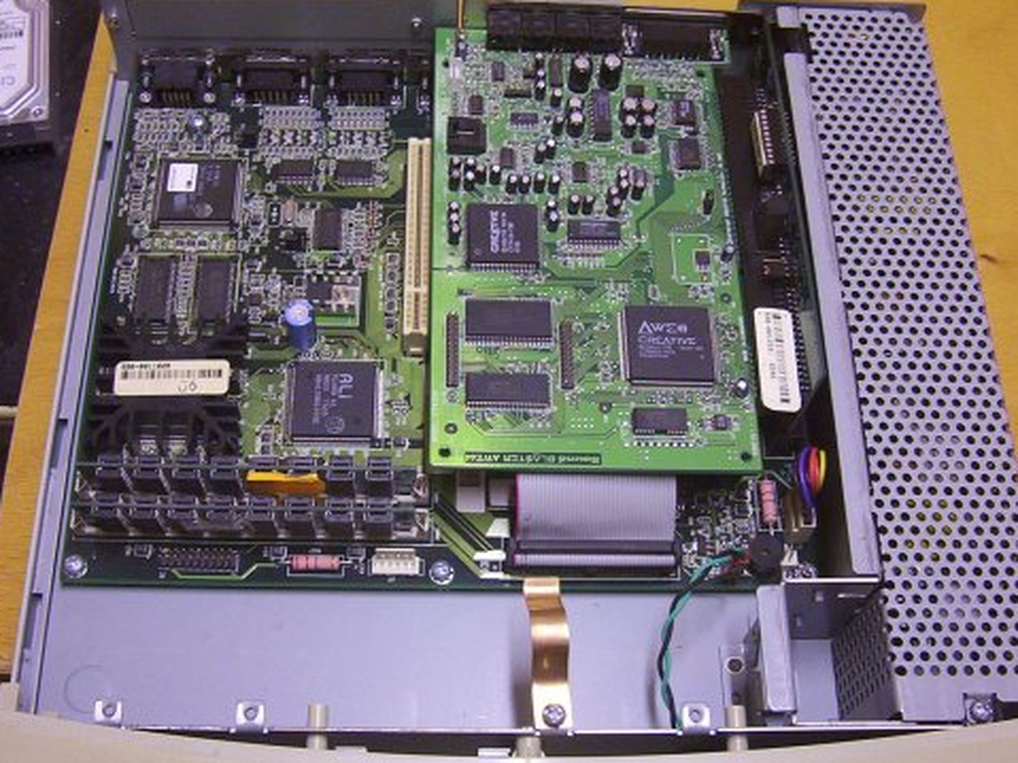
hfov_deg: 35.6
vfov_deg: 27.0
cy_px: 409
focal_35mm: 54
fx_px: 1588
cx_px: 504
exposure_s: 1/17.4
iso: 200
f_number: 2.73
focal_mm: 5.77
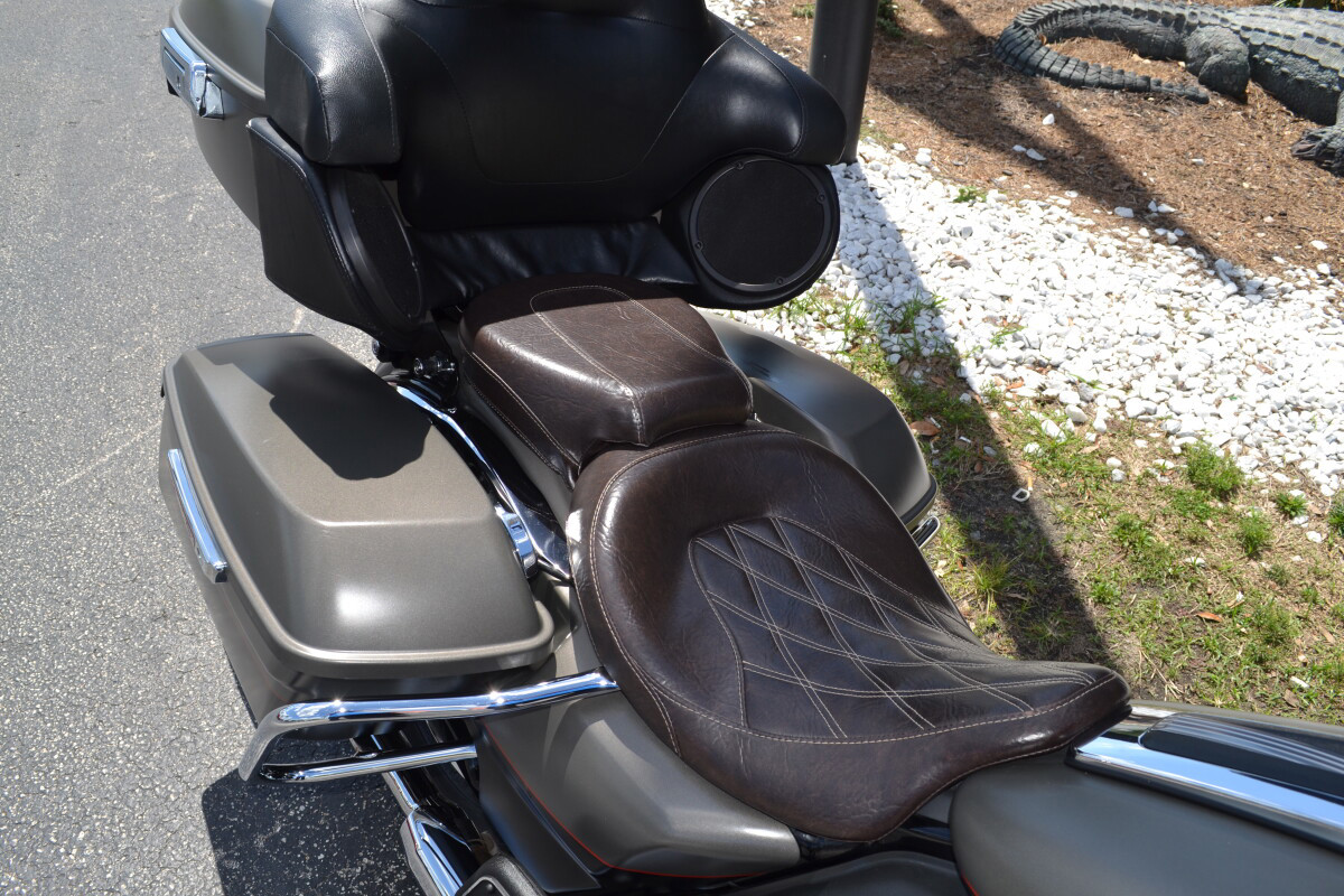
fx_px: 1008
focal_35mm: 27
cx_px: 672
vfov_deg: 47.9
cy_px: 448
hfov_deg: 67.4
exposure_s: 1/200
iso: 100
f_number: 7.1
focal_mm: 18
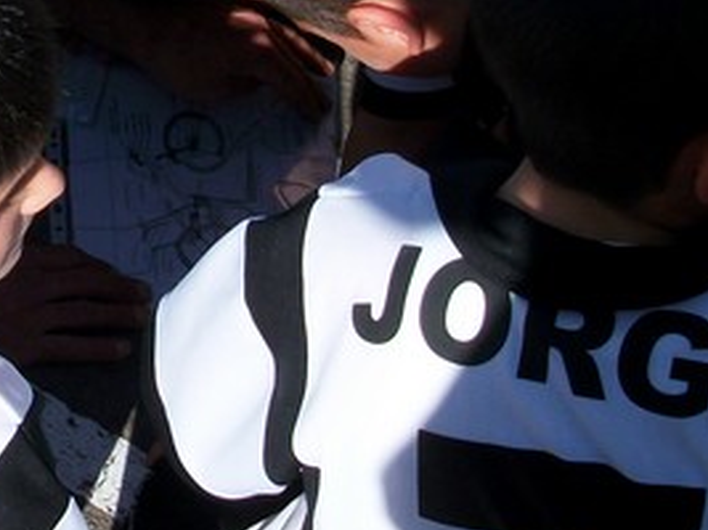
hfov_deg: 16.4
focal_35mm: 119
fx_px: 2433
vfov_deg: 12.3
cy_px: -3
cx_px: 130
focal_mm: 5.7
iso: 80
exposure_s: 1/156
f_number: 8.8
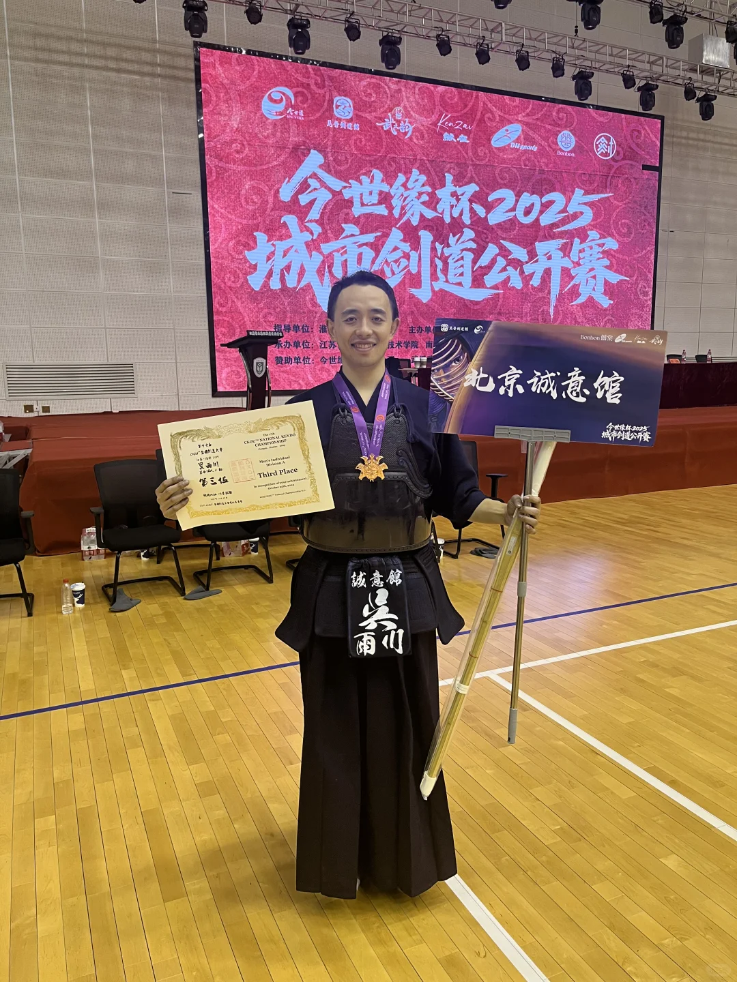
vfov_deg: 67.3
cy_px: 491
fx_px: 738
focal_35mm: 26
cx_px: 368
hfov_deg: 53.1
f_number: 1.6
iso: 64
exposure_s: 1/50
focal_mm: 5.1
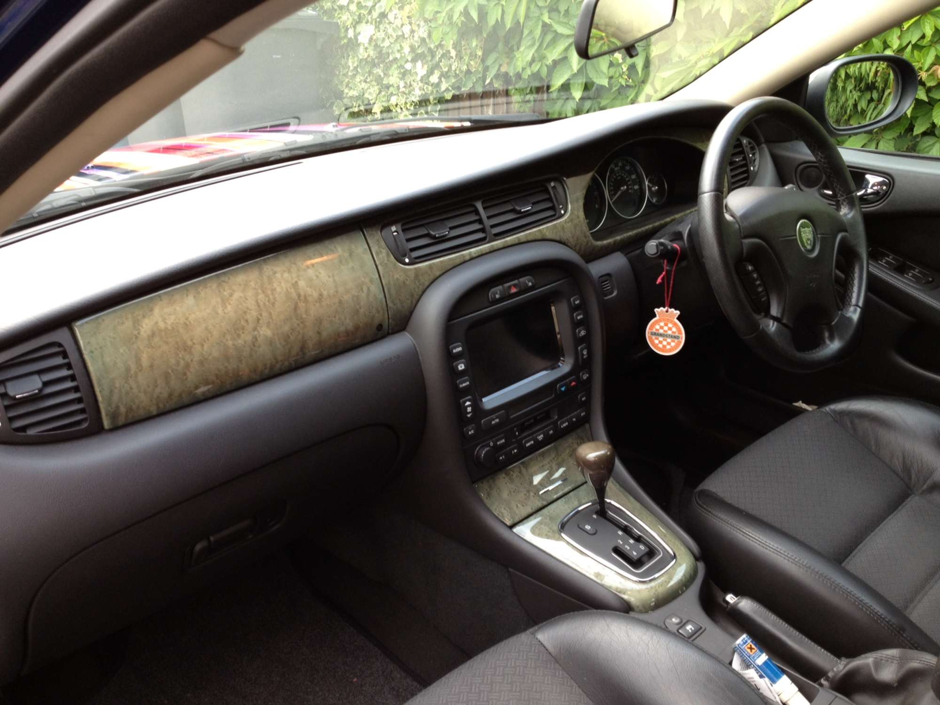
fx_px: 950
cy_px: 352
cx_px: 470
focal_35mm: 35
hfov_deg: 52.6
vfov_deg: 40.7
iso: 80
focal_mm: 4.28
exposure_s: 1/60
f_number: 2.4
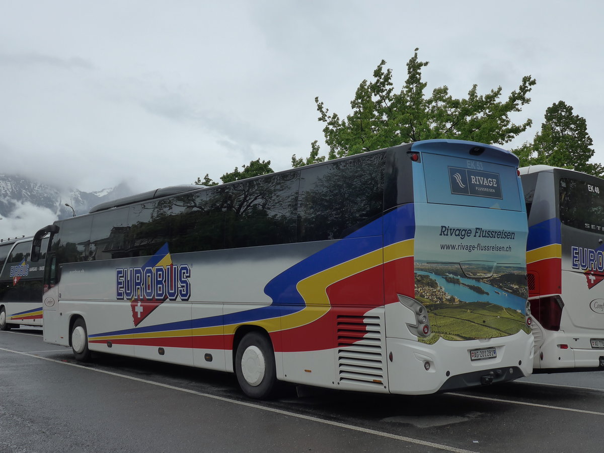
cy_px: 226
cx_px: 302
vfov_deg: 35.1
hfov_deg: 45.8
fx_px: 715
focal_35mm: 41
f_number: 4.5
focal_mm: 8.4
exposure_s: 1/800
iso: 160
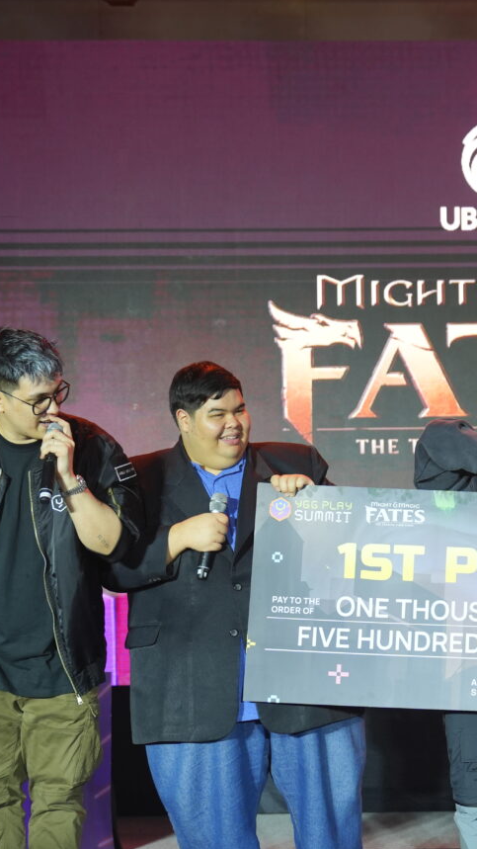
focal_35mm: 81
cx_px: 503
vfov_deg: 26.1
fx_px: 1822
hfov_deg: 14.6
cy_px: 523
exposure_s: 1/160
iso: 1000
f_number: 2.8
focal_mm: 41
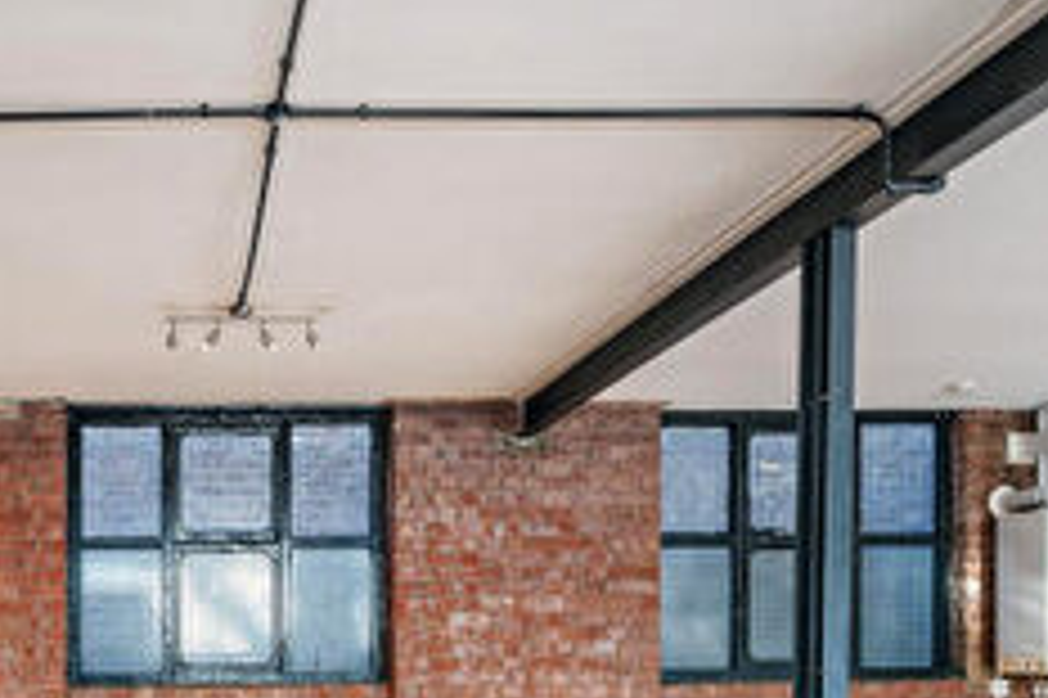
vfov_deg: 29.1
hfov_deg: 45.7
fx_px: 1222
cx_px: 346
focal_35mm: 42
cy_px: 752
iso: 400
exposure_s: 1/8
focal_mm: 14
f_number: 9
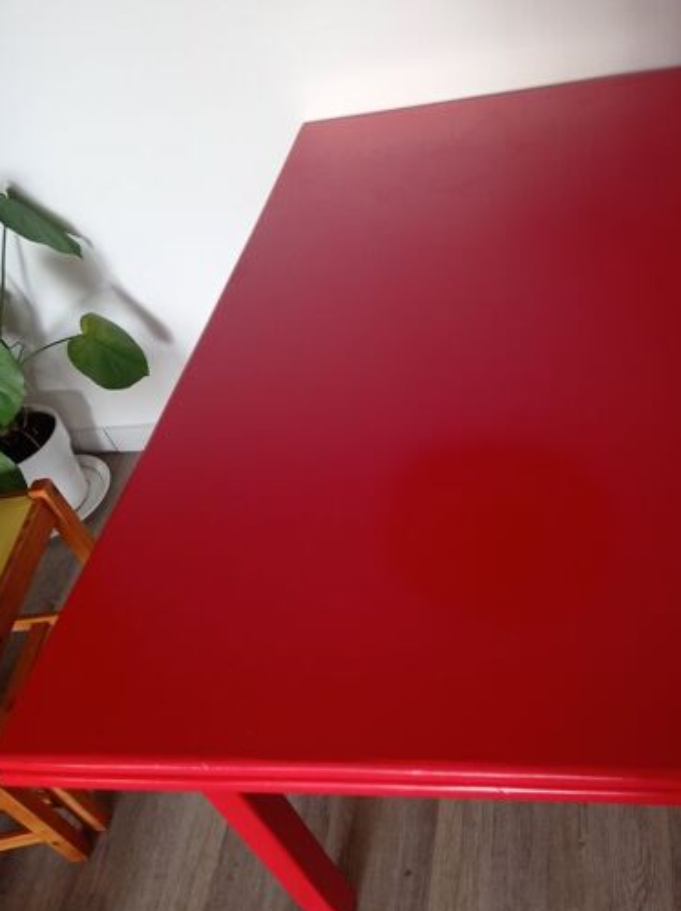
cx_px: 433
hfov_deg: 39.3
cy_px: 469
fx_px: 946
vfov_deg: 51.4
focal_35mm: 36
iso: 369
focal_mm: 4.74
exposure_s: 1/25
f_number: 1.79
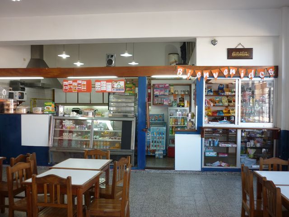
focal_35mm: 33
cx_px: 144
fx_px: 276
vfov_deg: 42.9
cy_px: 108
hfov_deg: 55.4
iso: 125
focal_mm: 5.5
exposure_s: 1/30
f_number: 2.8
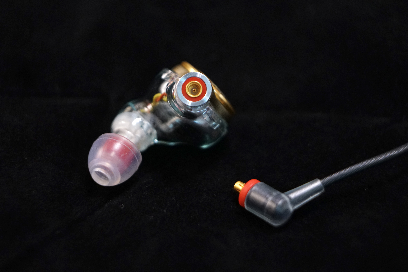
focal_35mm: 70
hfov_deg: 28.8
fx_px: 793
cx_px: 204
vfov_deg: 19.5
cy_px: 136
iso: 2500
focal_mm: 70
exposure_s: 1/50
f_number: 4
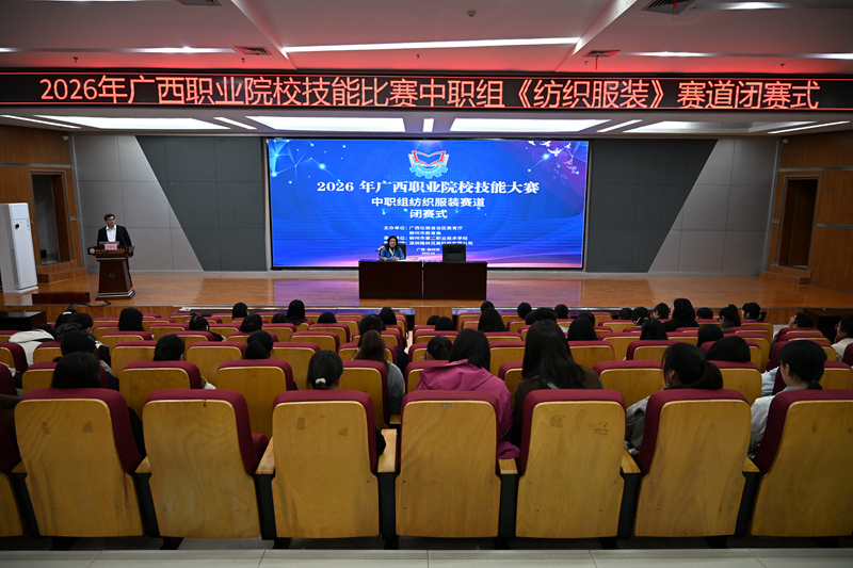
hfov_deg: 73.8
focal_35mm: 24
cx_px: 426
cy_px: 284
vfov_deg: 53.1
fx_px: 569
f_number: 4
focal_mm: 24
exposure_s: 1/125
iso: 2000
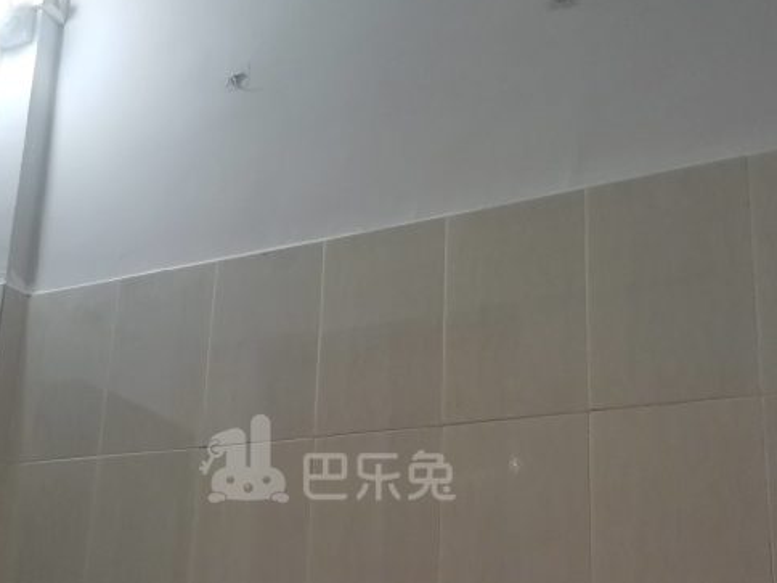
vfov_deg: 32.7
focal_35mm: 43
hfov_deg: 43.7
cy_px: 459
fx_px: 965
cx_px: 327
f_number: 1.8
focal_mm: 4.75
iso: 250
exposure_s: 1/50
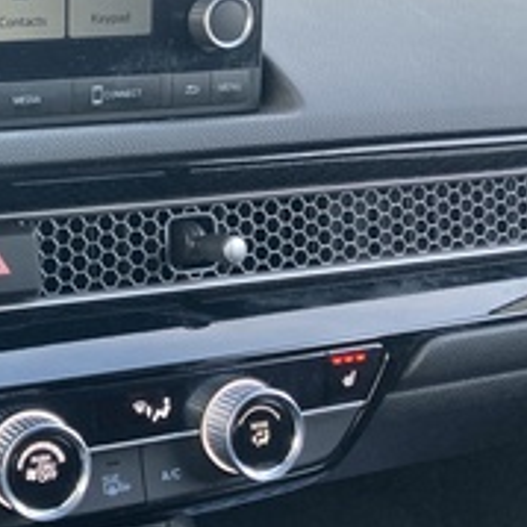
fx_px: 999
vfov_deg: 29.3
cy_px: 172
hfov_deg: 26.9
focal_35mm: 58
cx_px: -68
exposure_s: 1/50
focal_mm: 3.99
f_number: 1.8
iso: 160
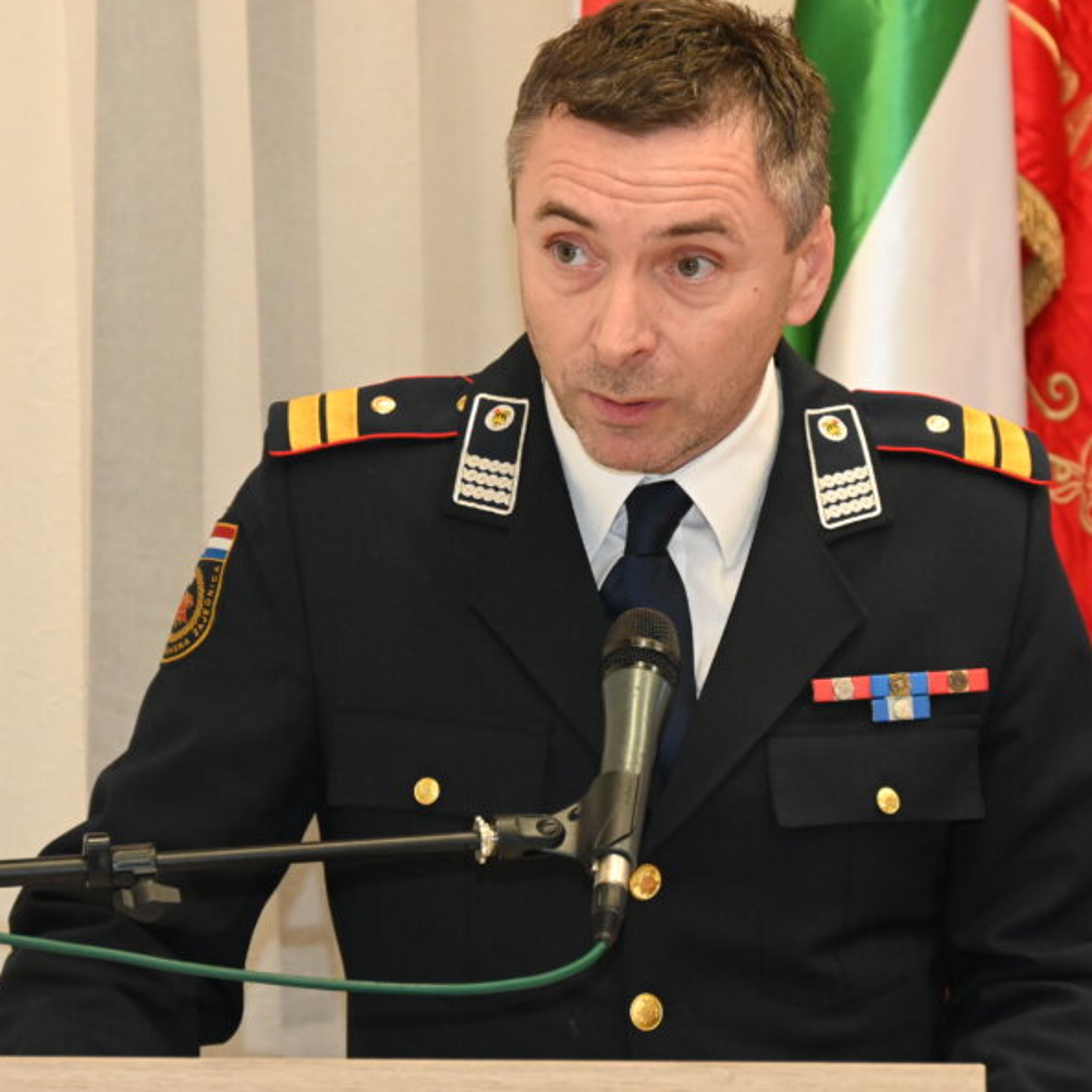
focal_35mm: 198
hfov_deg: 8.8
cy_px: 472
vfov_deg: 8.8
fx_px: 7067
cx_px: 565
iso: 8000
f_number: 6.3
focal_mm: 135
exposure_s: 1/160
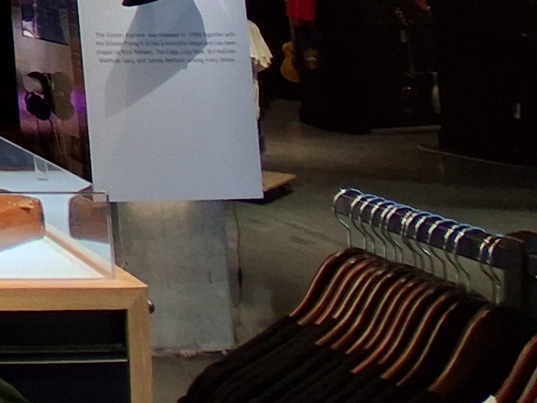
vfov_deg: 18.6
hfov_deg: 21.2
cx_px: -419
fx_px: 977
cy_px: -302
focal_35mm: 63
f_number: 2.2
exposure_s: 1/60
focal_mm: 1.4
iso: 100
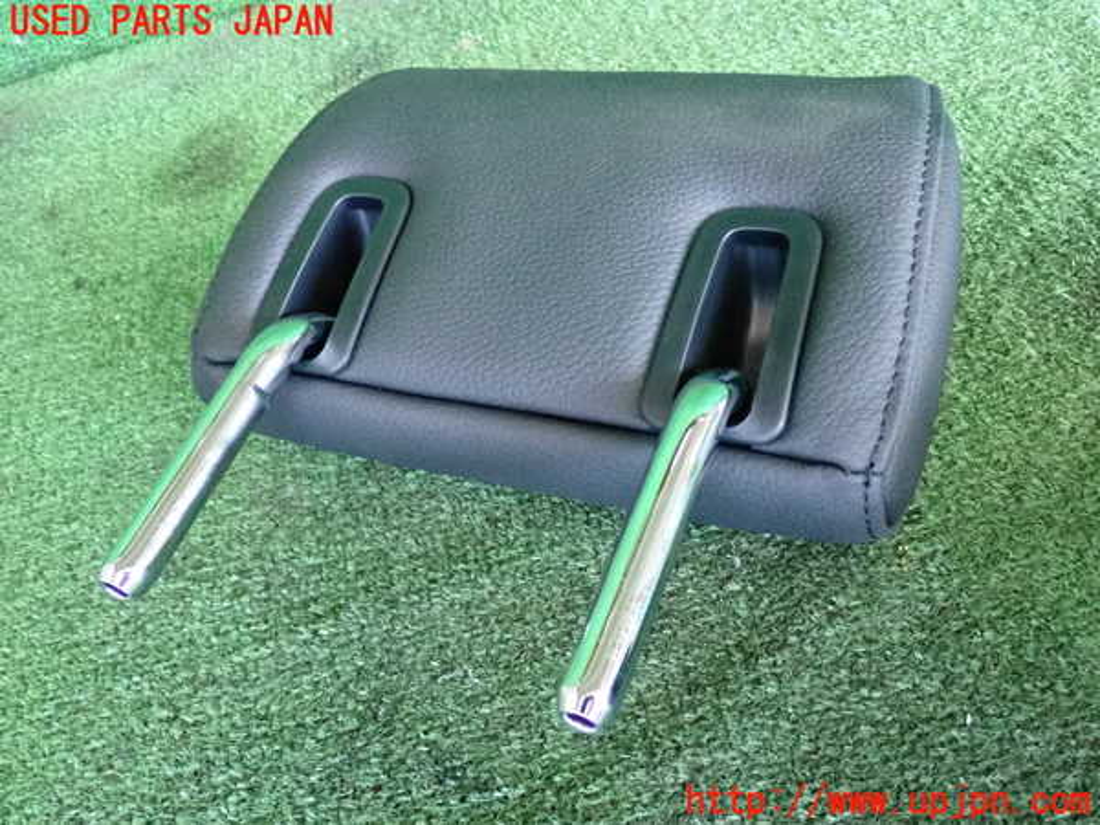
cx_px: 550
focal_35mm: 38
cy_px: 412
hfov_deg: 49.0
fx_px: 1208
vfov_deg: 37.7
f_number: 2.7
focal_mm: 6.83
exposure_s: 1/125
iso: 2500
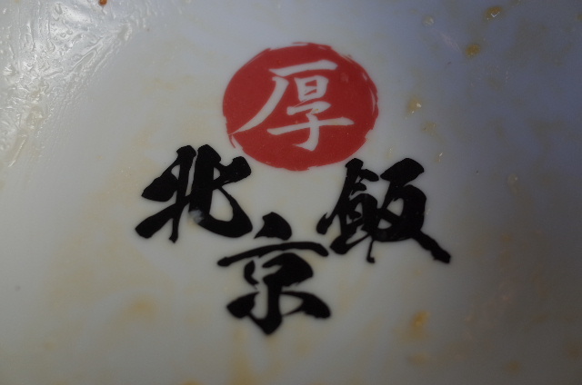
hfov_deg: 65.6
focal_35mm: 28
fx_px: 452
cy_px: 192
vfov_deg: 46.2
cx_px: 291
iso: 100
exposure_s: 1/45
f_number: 3.2
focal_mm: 18.3
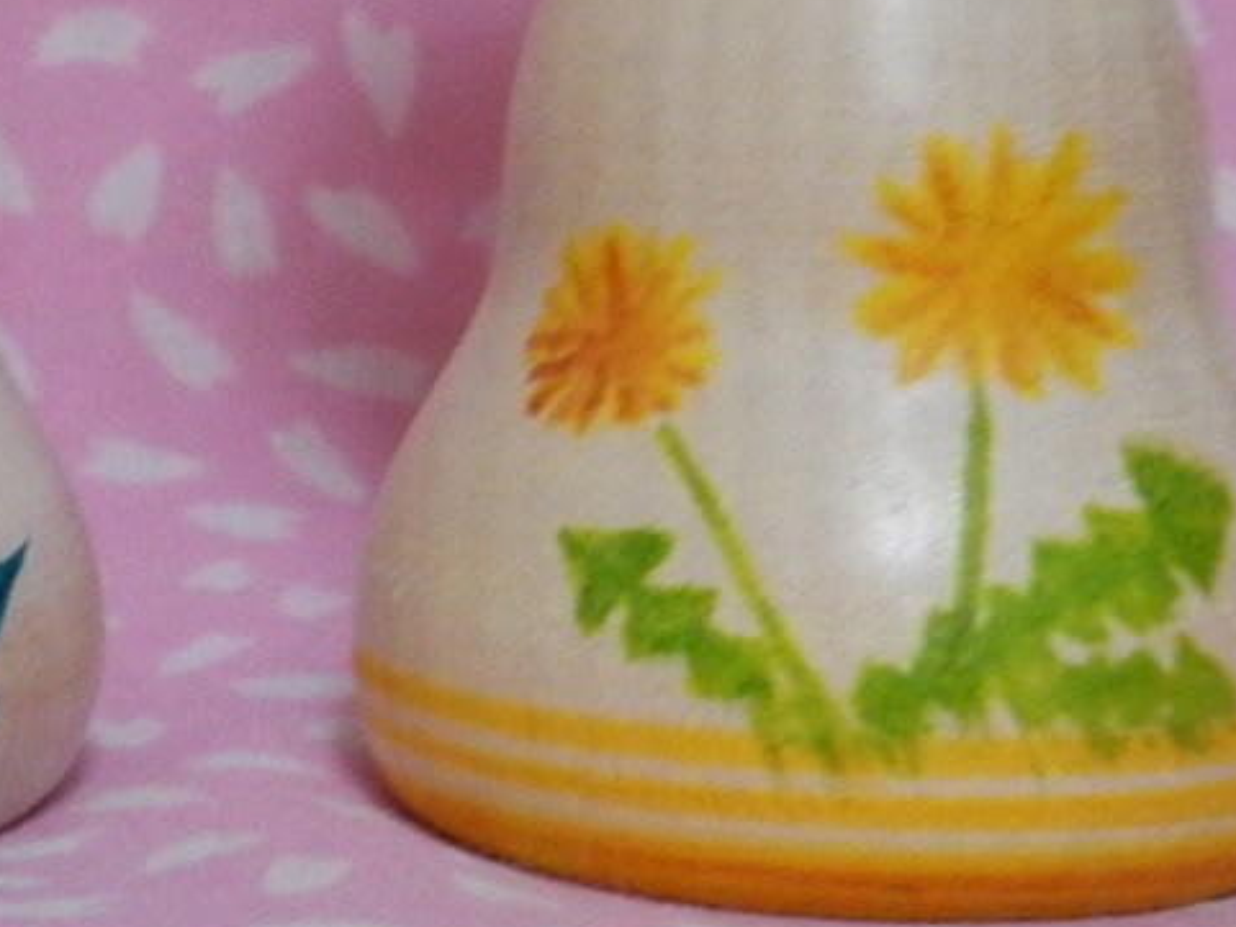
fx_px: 5107
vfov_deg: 10.2
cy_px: -123
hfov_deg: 13.3
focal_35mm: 143
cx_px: -388
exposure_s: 1/13
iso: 400
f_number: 4.2
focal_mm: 7.6
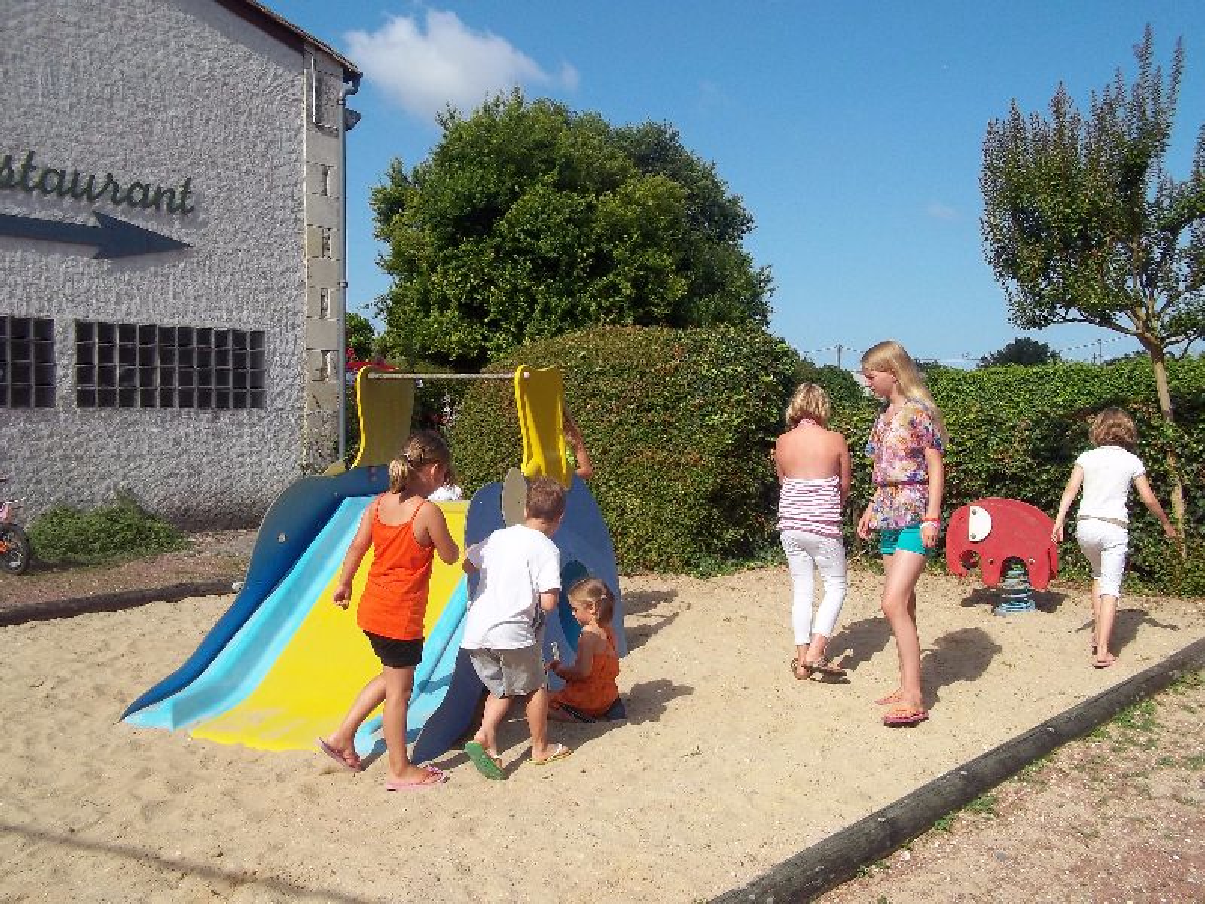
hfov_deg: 56.8
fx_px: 1114
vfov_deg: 44.2
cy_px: 452
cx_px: 602
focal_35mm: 32
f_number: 5.5
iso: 80
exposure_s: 1/500
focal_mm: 5.7
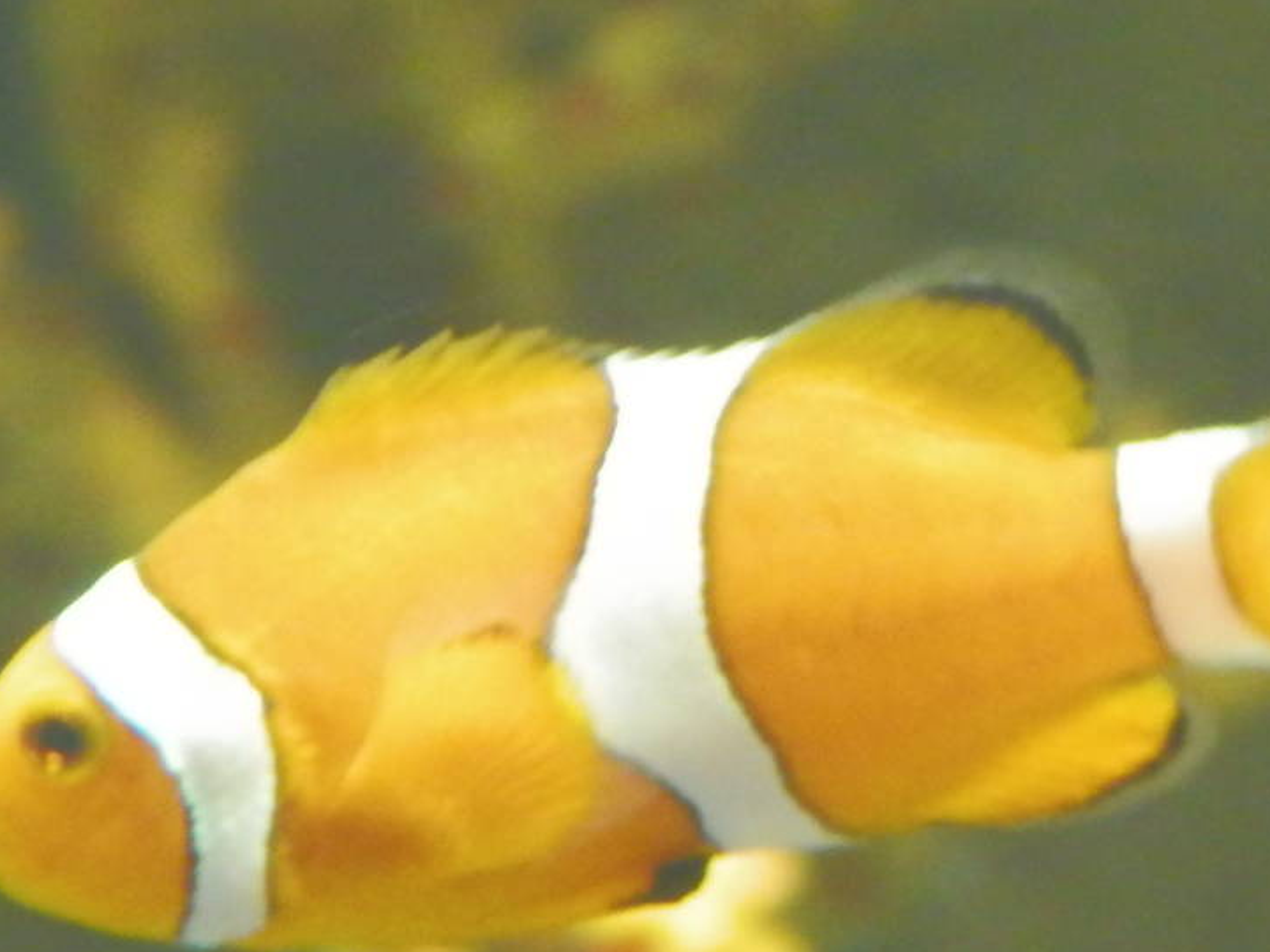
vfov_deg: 12.3
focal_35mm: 120
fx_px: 4403
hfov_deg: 16.2
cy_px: 592
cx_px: 1111
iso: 800
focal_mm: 9.8
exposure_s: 1/25
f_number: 4.1
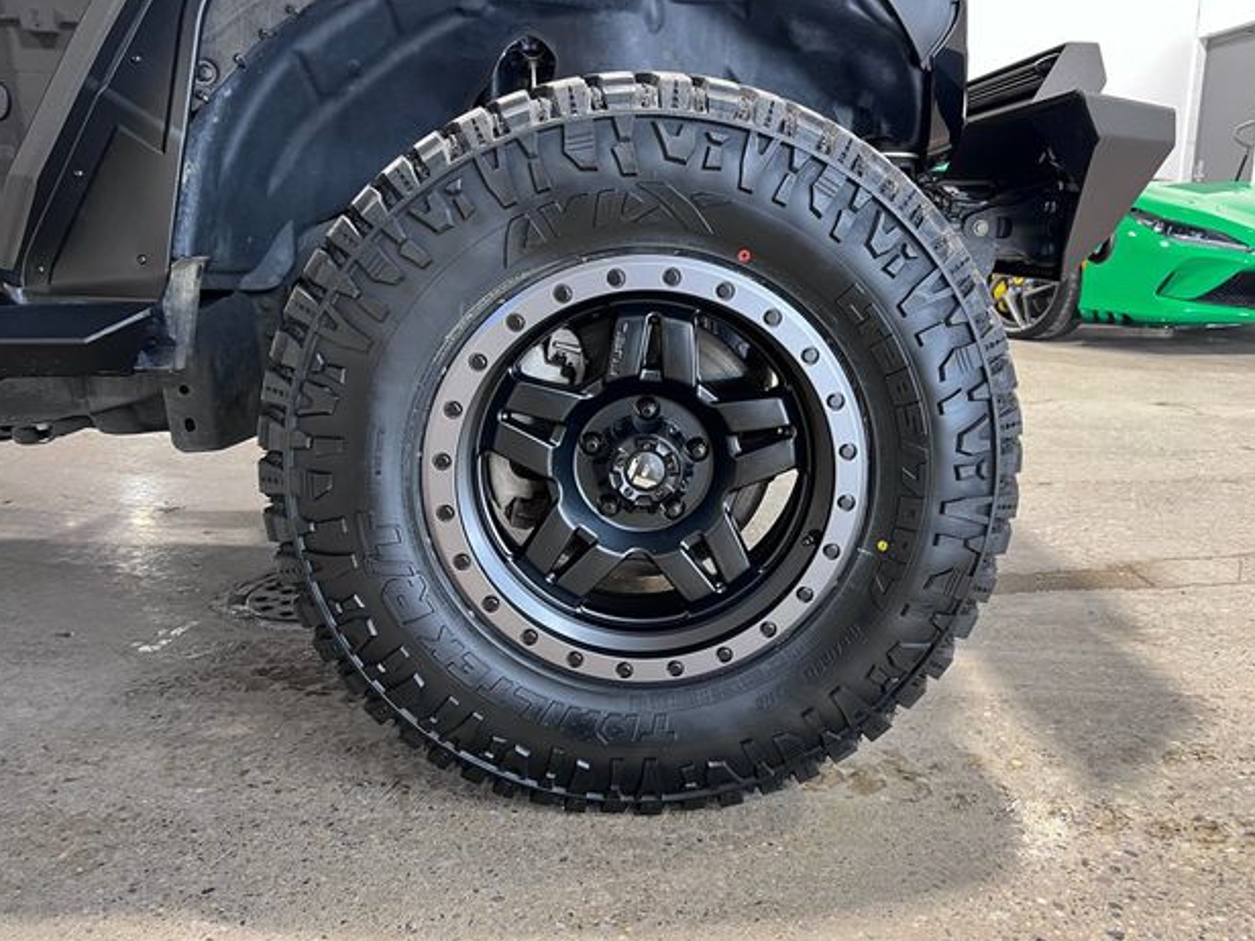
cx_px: 642
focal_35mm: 27
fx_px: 979
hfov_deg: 65.3
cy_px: 464
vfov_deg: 51.4
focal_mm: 5.7
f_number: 1.5
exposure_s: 1/60
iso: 125
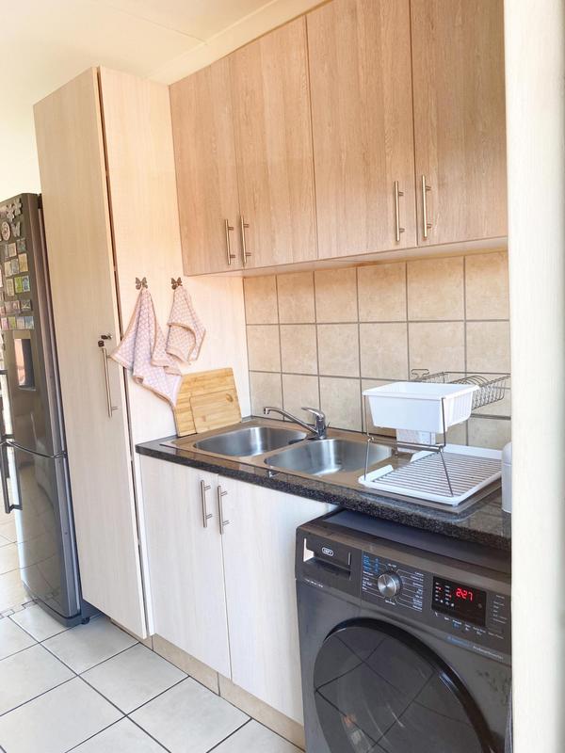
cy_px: 376
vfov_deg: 67.3
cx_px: 282
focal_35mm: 26
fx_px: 566
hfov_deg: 53.1
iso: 100
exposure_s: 1/122
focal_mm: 4.25
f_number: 1.8
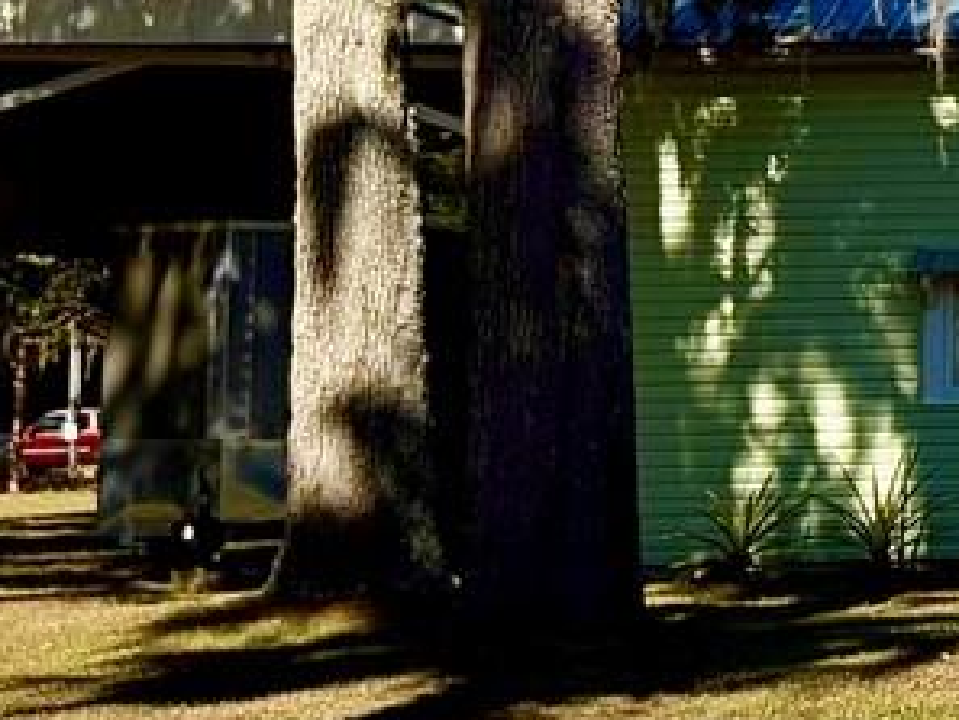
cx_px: 2002
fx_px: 3880
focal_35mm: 140
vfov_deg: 10.5
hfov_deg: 12.2
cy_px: 77
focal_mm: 5.96
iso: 50
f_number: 1.6
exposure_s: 1/5348
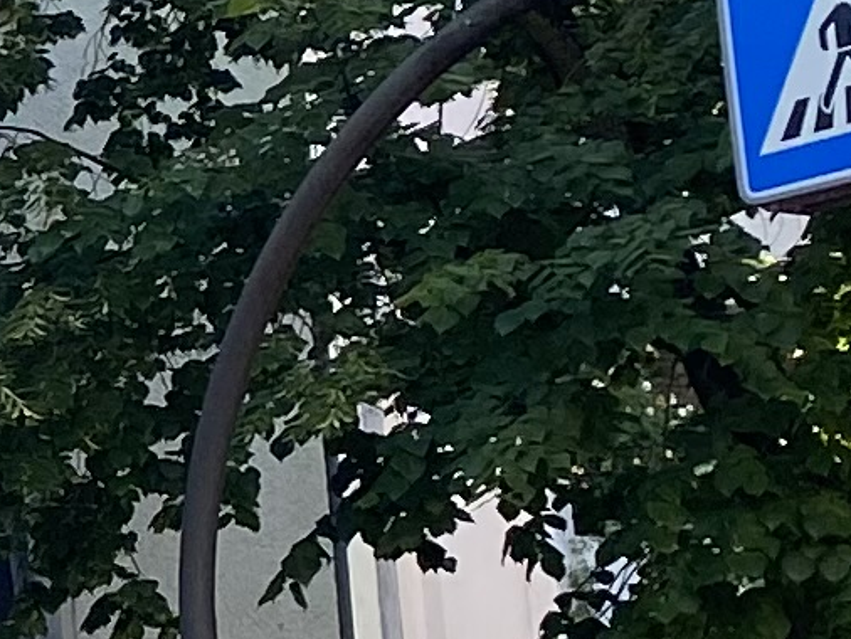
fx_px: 5091
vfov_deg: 7.2
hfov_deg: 7.7
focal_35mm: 207
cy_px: 368
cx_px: -2097
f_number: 1.8
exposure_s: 1/706
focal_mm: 4.25
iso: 32
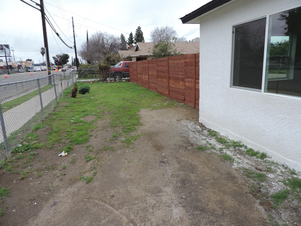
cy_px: 113
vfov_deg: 56.8
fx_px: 209
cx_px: 150
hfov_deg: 71.6
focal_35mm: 24
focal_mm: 4.3
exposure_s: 1/250
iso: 80
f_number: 3
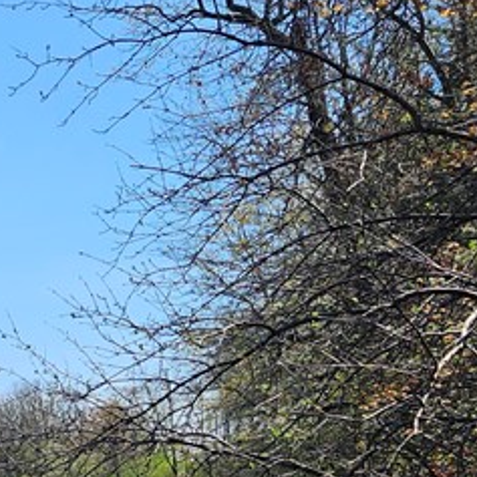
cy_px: 473
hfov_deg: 18.0
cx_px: -191
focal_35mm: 88
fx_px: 1372
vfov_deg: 19.2
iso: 25
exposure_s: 1/1930
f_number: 1.8
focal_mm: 5.4
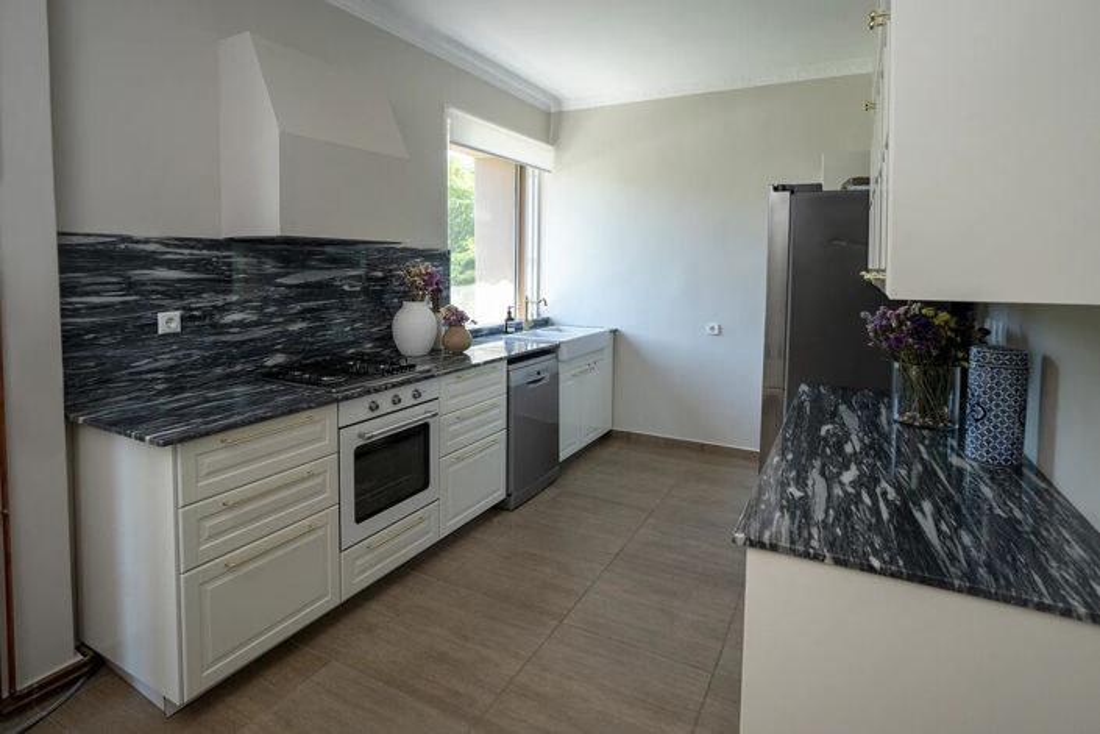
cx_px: 550
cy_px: 367
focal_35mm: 16
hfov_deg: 96.7
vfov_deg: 73.7
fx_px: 489
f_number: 5.6
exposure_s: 1/60
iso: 250
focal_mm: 11
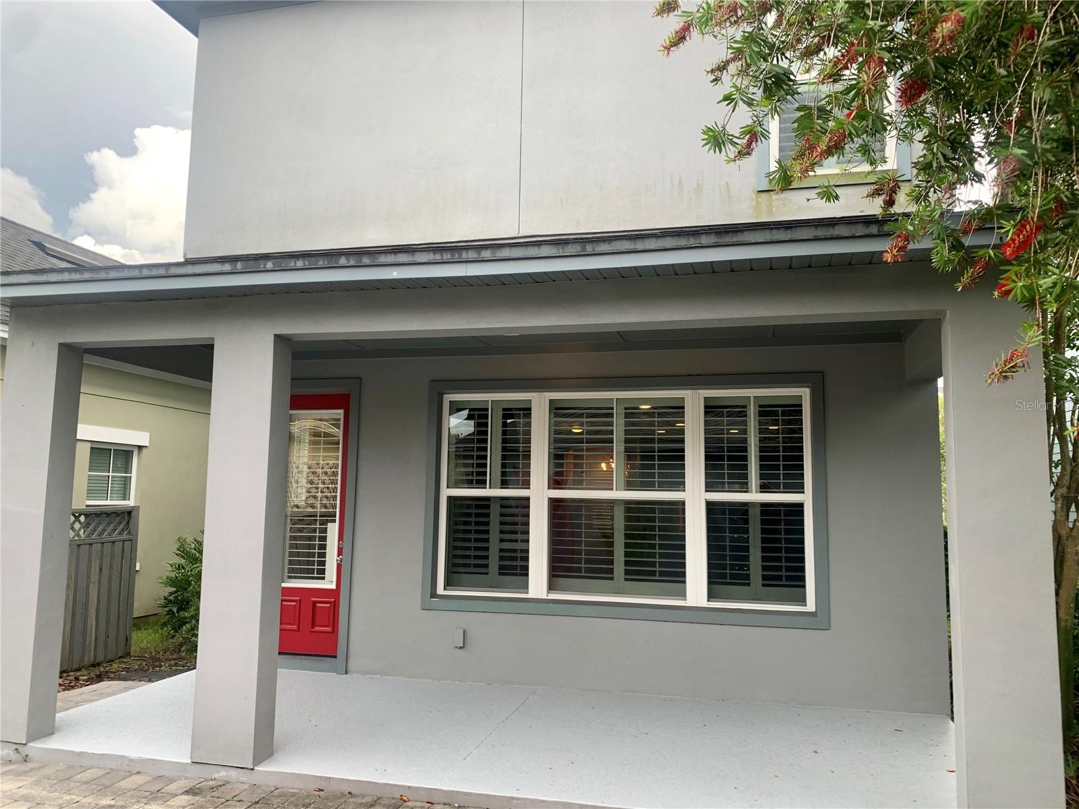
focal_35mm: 26
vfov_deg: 53.1
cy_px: 404
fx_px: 810
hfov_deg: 67.3
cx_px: 540
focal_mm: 4.25
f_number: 1.8
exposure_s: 1/122
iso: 25
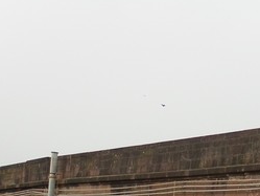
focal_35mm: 90
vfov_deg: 15.3
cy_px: 283
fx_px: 676
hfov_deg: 21.7
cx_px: 149
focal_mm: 4.9
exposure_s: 1/400
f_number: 3.2
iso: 80
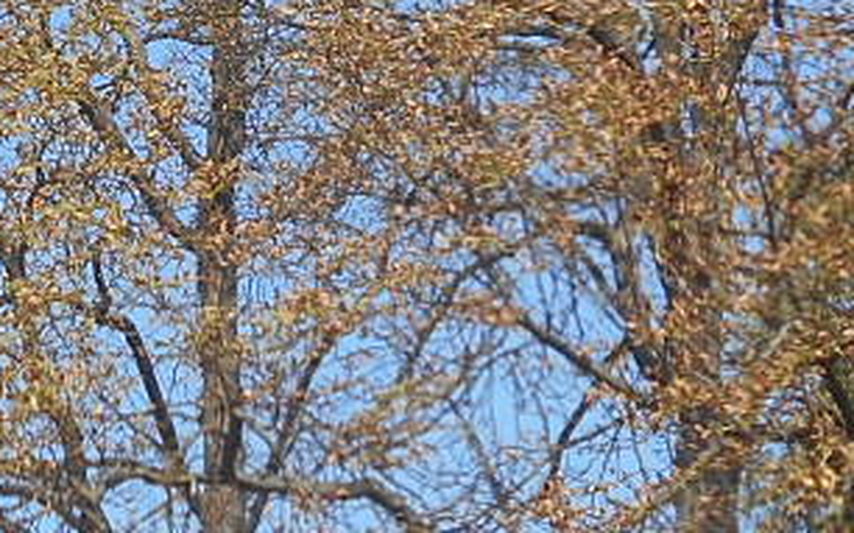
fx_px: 5025
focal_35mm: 216
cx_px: 6
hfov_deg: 9.6
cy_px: 20
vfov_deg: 6.1
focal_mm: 6.7
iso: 80
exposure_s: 1/640
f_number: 3.9
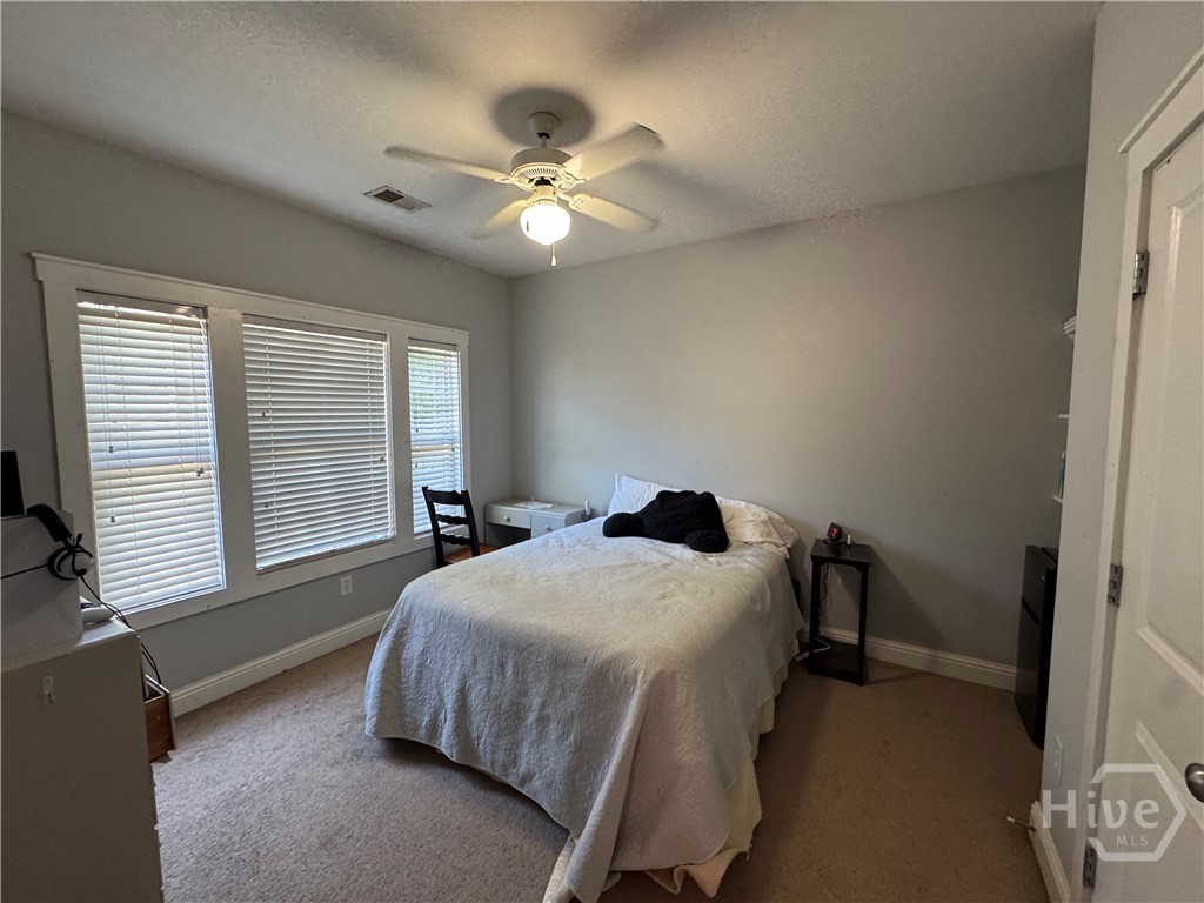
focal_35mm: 14
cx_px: 602
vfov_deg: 85.7
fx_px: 487
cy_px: 452
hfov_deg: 102.1
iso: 320
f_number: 2.2
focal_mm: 2.22
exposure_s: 1/60
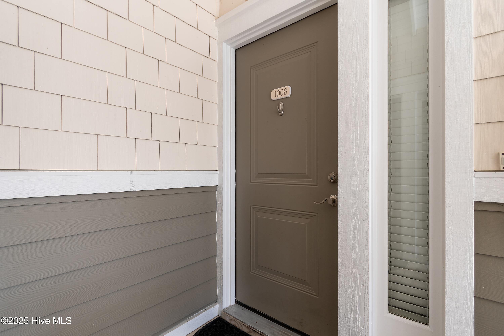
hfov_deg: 96.7
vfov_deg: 73.7
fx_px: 224
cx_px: 252
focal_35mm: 16
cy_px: 168
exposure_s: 1/40
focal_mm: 11
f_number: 4.8
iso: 100
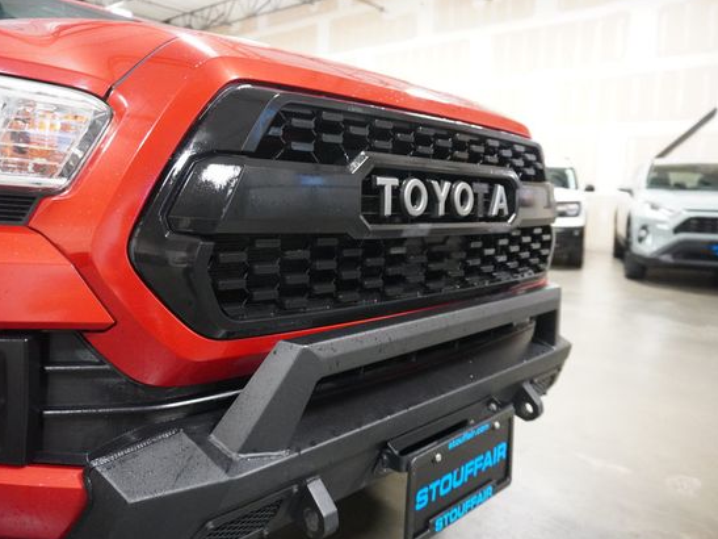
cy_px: 265
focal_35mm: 27
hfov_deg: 65.3
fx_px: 560
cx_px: 344
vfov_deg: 51.3
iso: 6400
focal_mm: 16
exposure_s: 1/80
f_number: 3.5
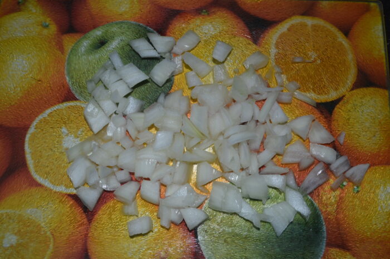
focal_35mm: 36
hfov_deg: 53.2
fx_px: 390
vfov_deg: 36.8
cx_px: 195
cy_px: 130
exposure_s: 1/60
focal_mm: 24
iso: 100
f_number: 8
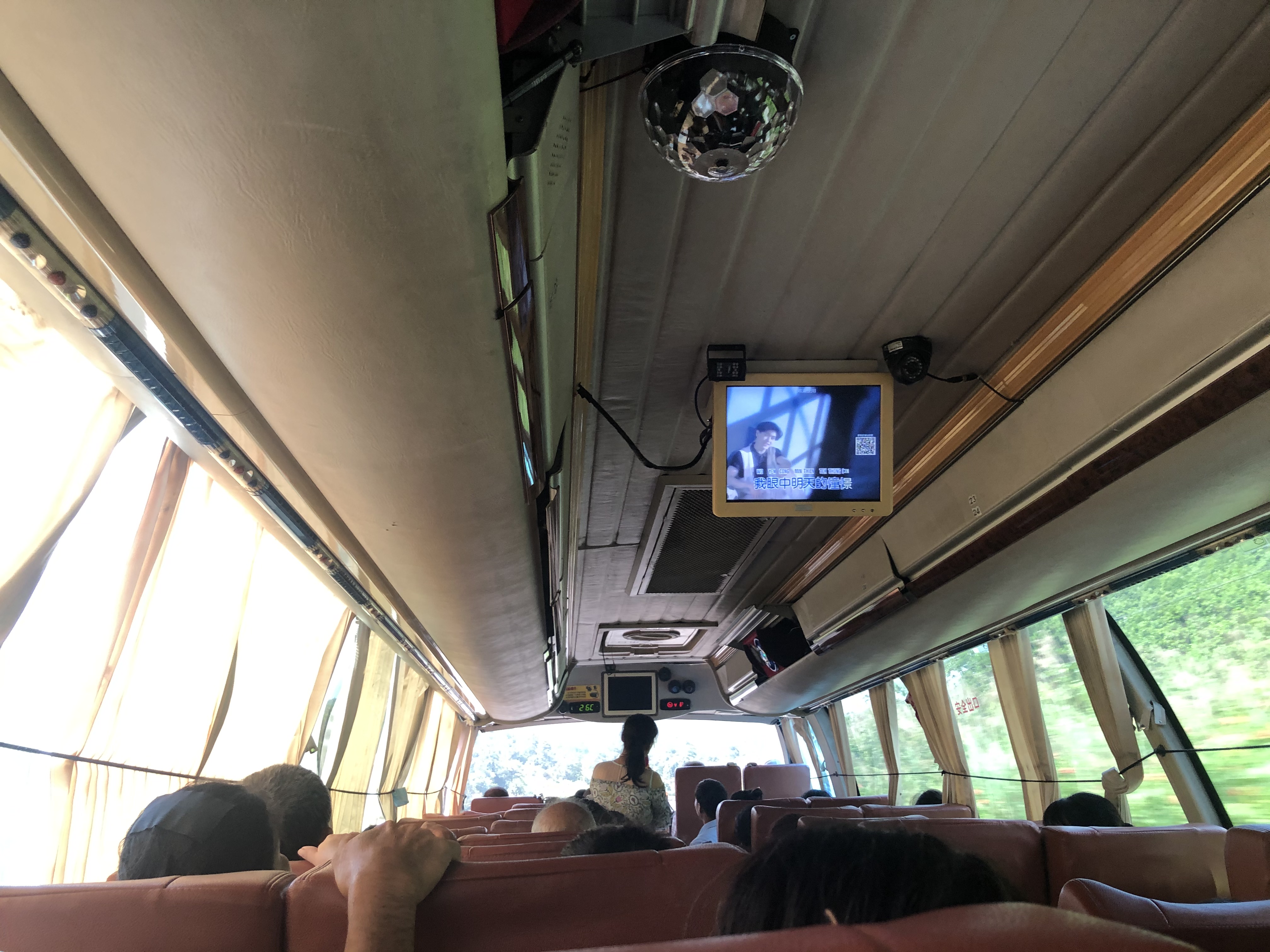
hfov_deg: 63.4
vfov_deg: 49.7
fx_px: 1027
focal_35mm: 28
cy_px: 476
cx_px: 635
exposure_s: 1/24
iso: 40
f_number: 1.8
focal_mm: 3.99
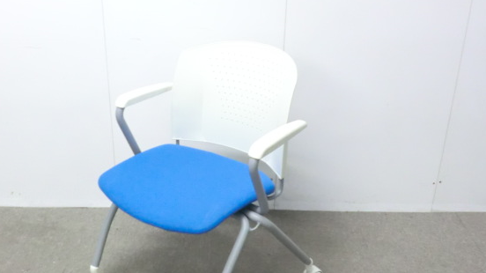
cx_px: 207
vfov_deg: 24.8
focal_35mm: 48
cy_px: 164
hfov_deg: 42.8
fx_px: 618
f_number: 3.9
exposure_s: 1/30
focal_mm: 6.9
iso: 800
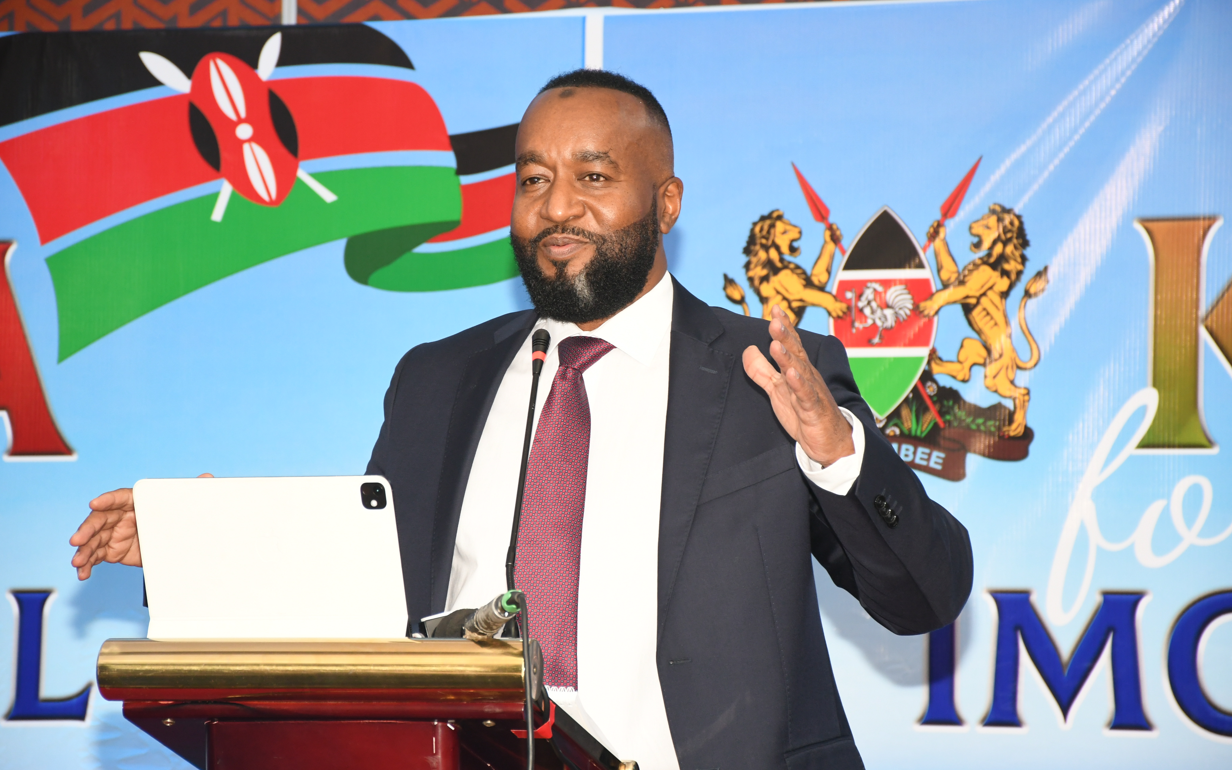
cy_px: 381
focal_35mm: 161
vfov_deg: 8.1
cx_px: 612
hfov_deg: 13.0
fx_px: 5406
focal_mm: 105
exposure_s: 1/160
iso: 1000
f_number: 5.6
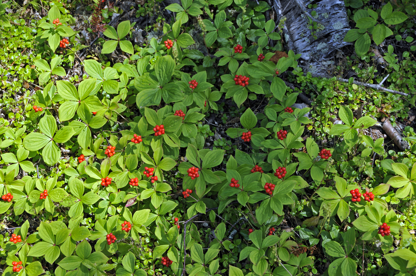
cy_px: 138
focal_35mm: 75
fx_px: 866
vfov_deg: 18.1
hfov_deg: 27.0
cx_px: 208
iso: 200
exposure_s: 1/320
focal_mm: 50
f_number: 9
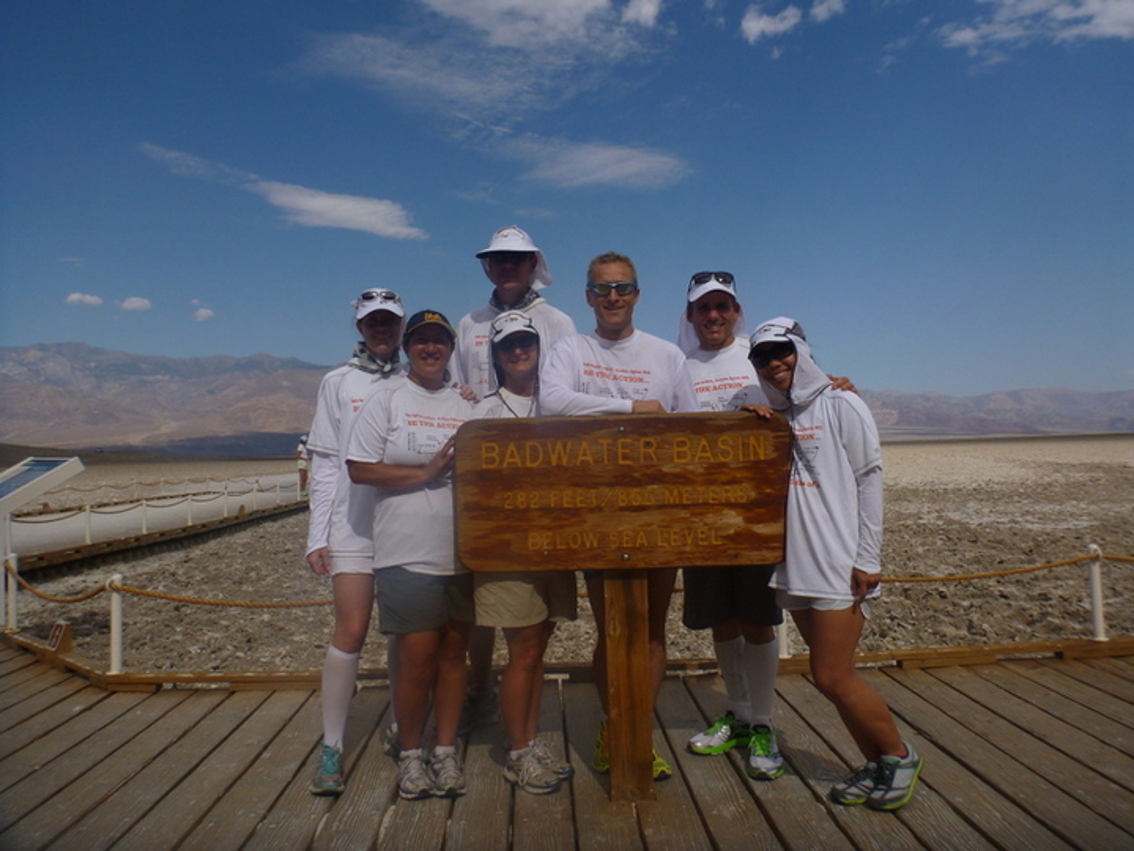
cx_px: 567
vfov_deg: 49.7
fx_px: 917
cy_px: 426
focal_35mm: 28
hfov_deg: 63.4
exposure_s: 1/250
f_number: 10
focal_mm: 4.9
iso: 100
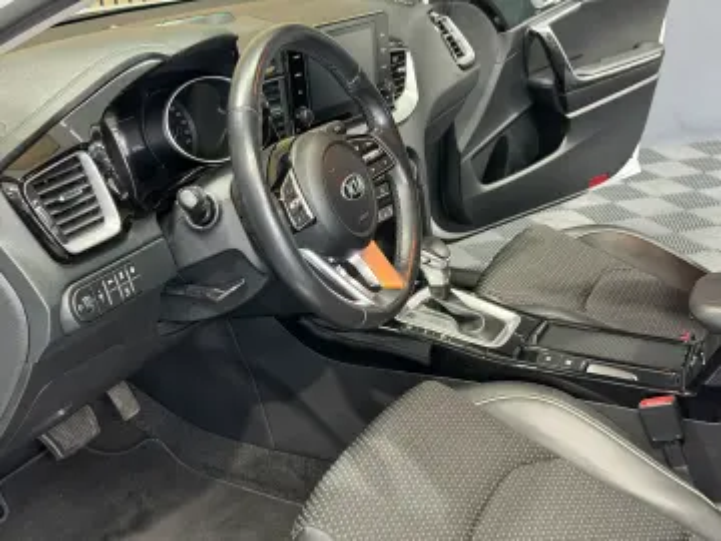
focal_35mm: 48
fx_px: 1000
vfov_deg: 30.3
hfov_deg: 39.7
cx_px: 360
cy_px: 270
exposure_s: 1/33
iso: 400
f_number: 1.78
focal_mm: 6.76
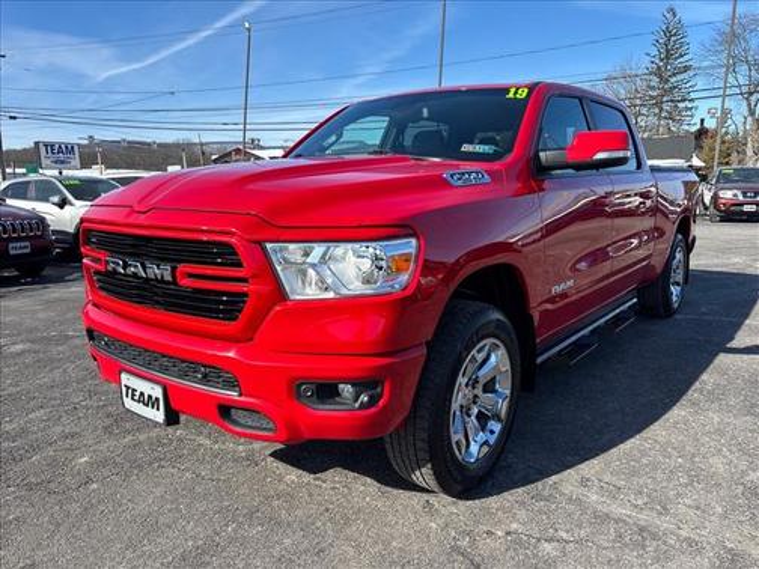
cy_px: 284
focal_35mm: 26
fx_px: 570
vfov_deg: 53.1
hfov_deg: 67.3
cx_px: 380
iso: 50
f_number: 1.6
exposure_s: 1/1812
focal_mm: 5.96
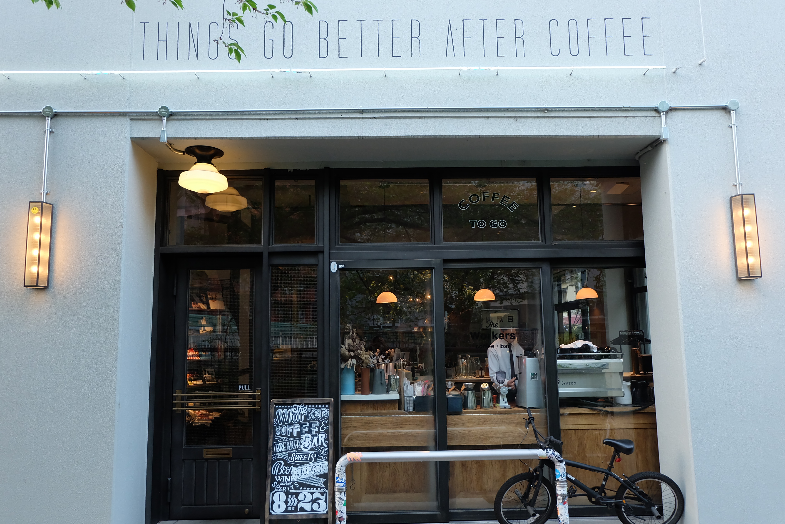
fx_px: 567
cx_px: 392
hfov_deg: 69.4
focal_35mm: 26
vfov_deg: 49.6
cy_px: 262
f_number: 3.6
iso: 1250
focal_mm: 17.5
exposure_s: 1/125
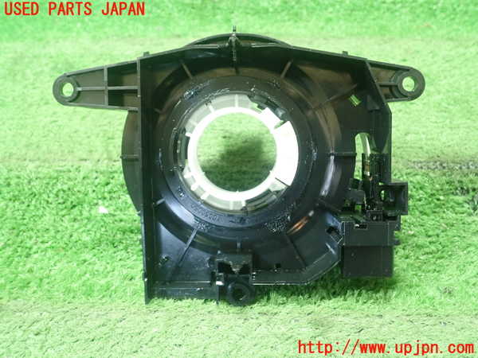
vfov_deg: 46.8
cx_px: 239
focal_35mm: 30
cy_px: 179
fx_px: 414
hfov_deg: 60.0
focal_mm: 5.5
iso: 800
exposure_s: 1/80
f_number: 2.3
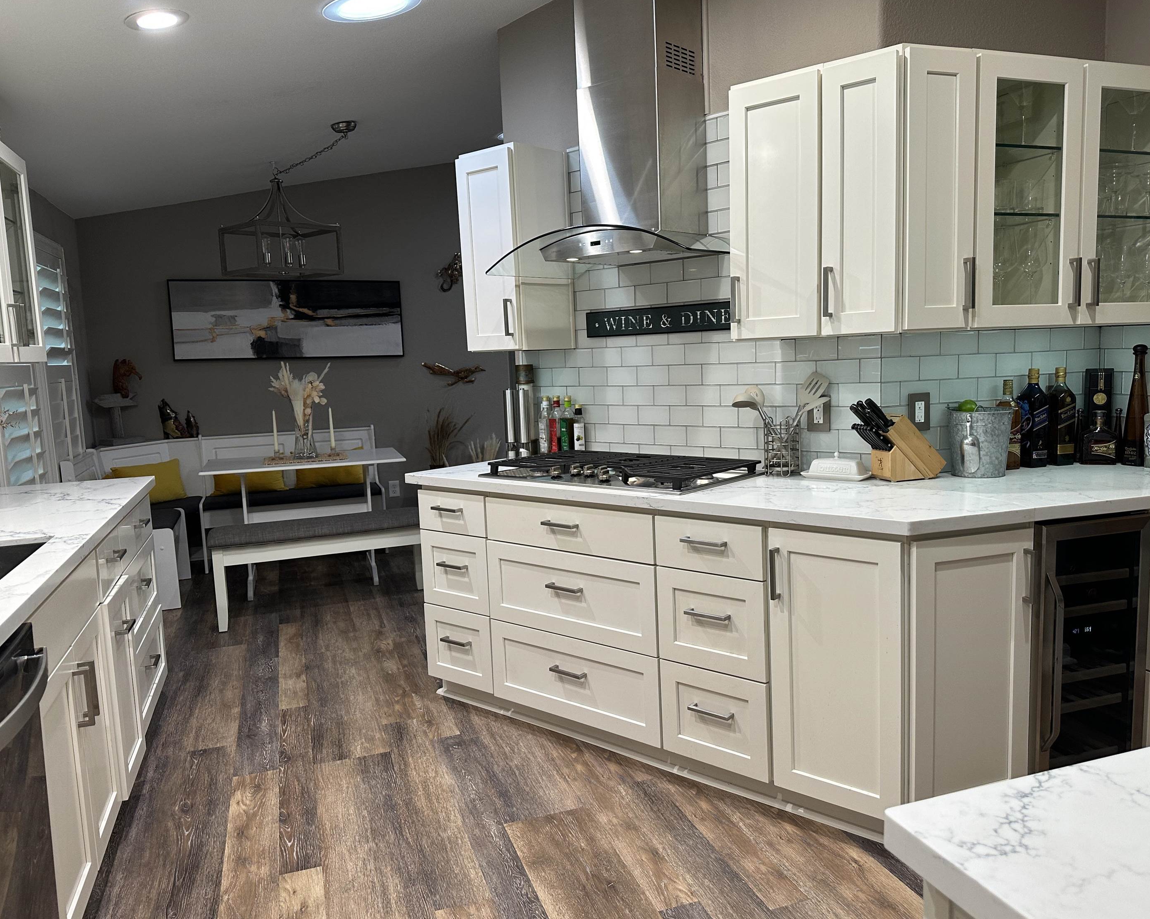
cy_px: 462
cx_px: 604
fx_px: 885
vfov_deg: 54.9
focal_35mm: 26
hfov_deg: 66.0
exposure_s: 1/60
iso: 125
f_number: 1.78
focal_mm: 6.86
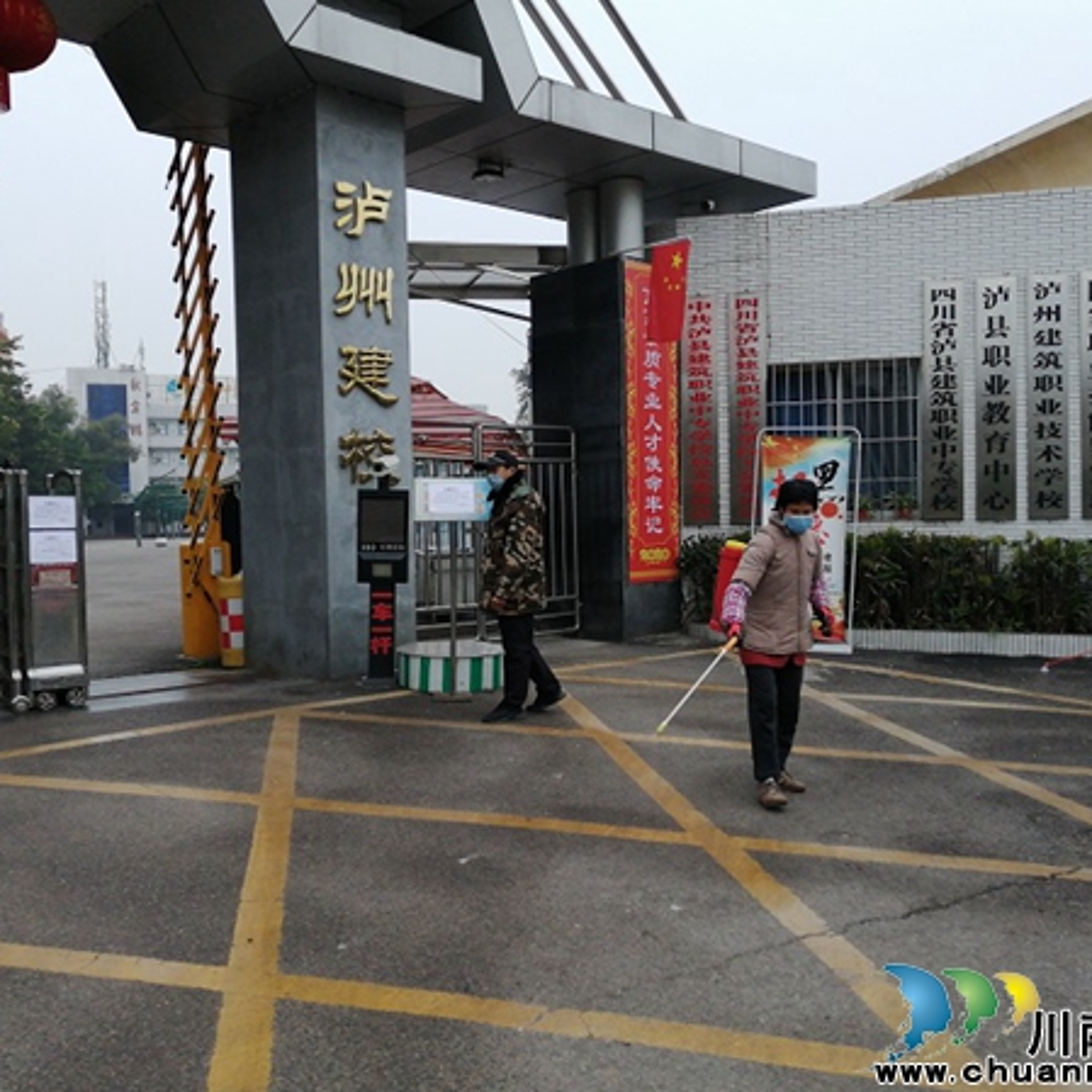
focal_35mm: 34
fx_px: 1213
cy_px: 552
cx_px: 567
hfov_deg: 48.4
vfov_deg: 48.4
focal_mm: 3.96
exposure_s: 1/755
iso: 150
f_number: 1.8
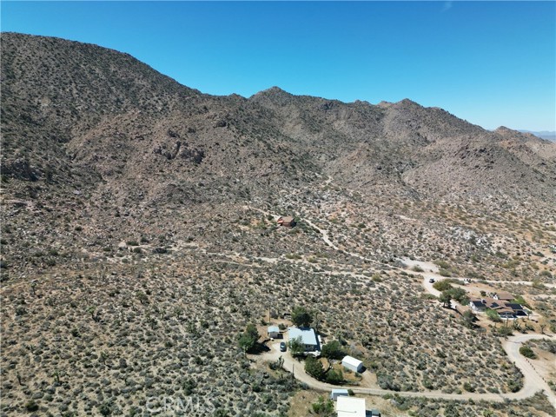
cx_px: 278
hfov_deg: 71.6
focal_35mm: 24
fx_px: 385
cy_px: 208
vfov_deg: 56.8
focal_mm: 6.72
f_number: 1.7
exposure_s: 1/350
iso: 110
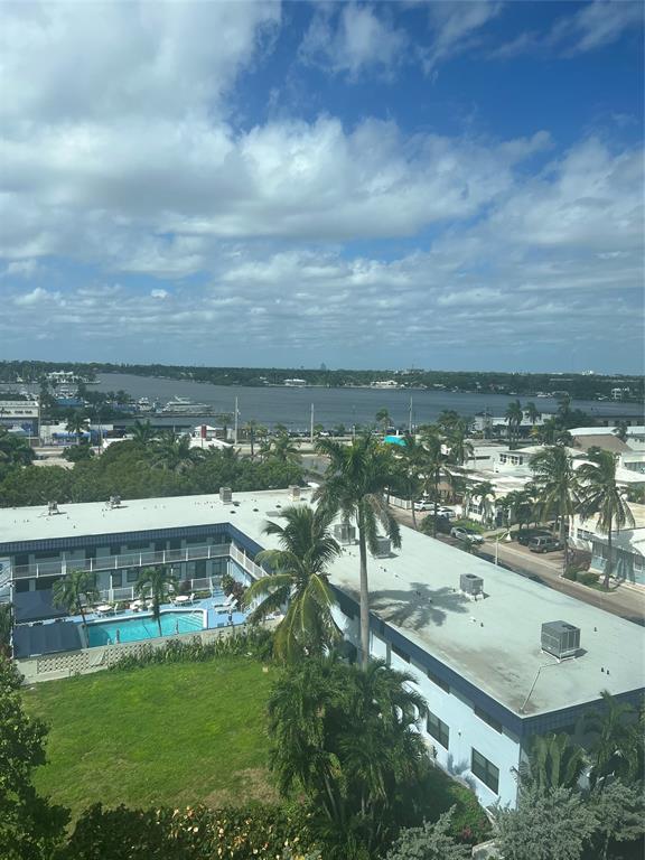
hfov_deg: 53.1
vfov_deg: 67.3
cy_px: 430
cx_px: 322
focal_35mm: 26
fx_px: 646
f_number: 1.5
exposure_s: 1/1808
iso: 50
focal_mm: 5.7
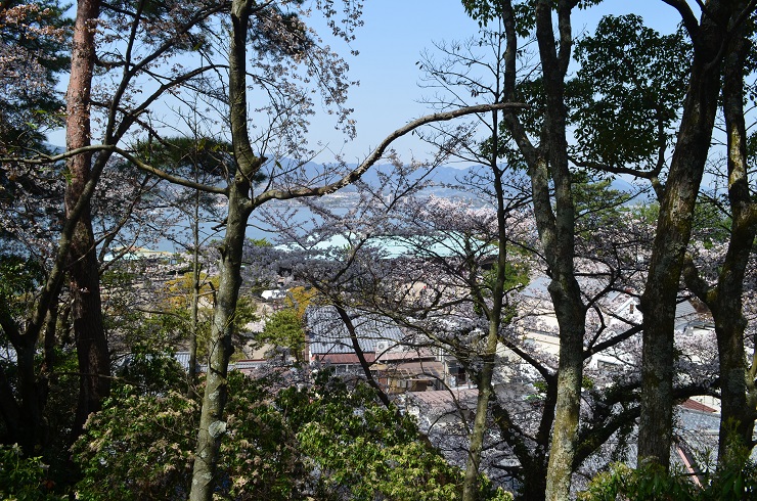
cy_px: 250
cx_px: 378
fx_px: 567
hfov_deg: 67.5
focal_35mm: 27
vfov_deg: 47.7
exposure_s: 1/125
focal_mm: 18
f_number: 11
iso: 140
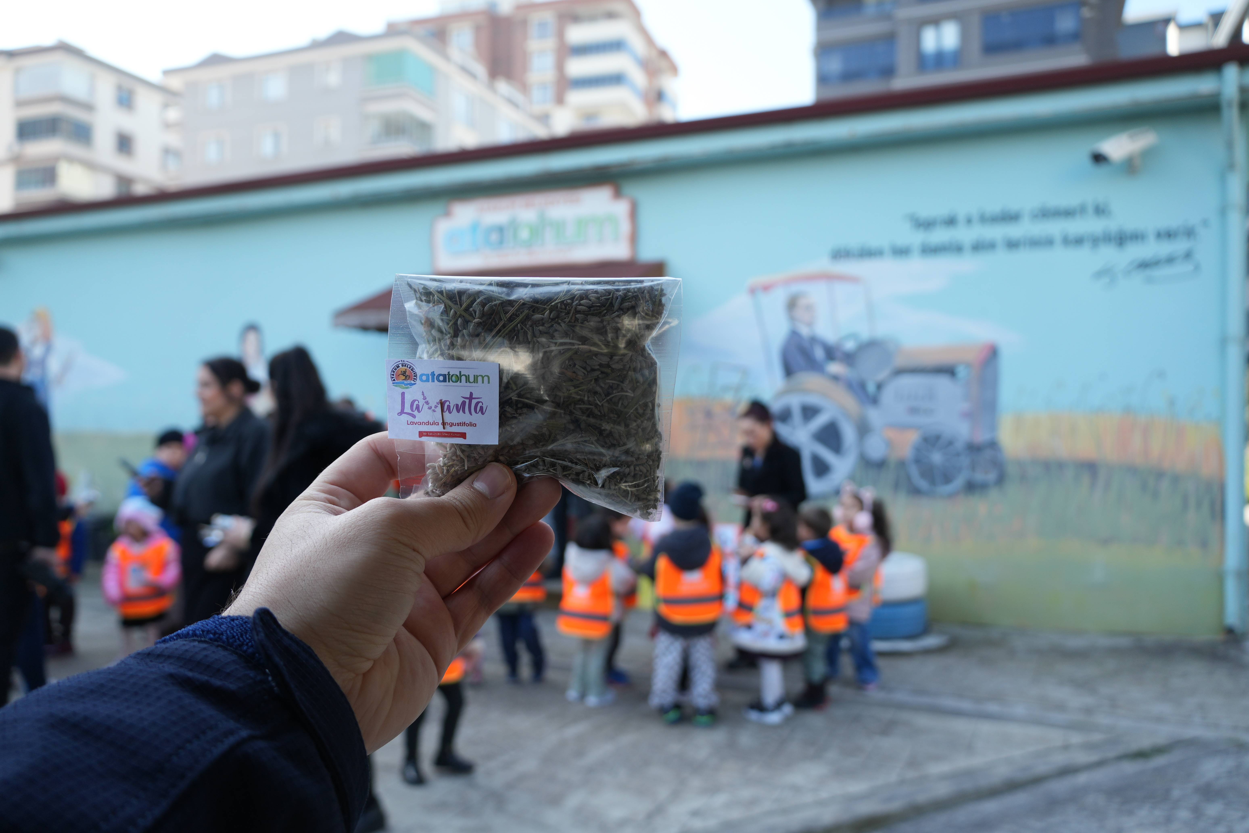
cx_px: 624
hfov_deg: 67.4
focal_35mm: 27
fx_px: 937
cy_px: 416
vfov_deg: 47.9
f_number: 3.5
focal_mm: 18
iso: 125
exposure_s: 1/320
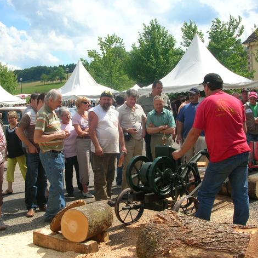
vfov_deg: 40.0
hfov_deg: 40.0
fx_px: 354
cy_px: 130
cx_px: 128
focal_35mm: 42
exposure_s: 1/259
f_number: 5.6
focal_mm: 5.8
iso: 50
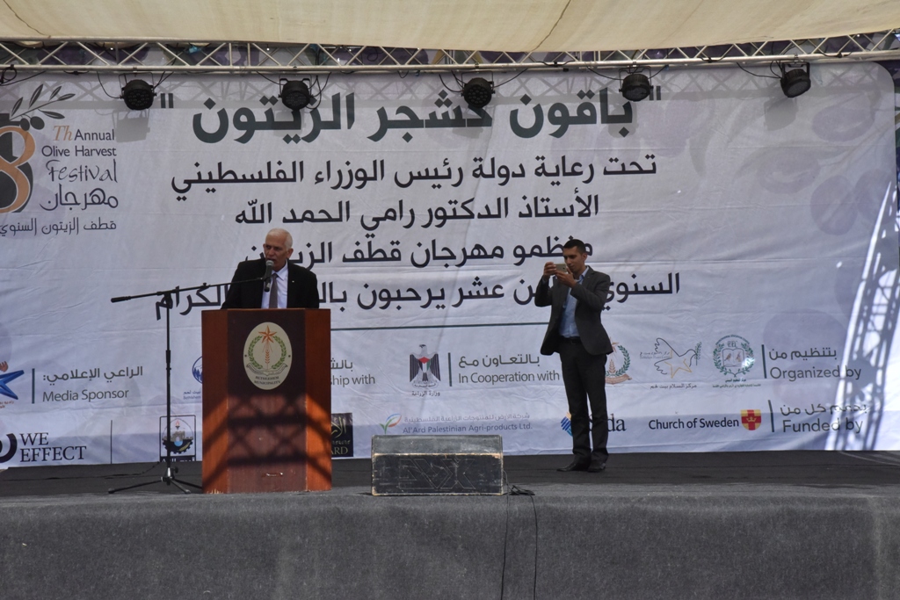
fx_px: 2150
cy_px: 300
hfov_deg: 23.6
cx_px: 450
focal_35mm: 86
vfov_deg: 15.9
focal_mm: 86
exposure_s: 1/2000
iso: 3200
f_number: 22
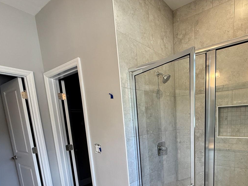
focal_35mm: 22
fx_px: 158
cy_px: 144
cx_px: 172
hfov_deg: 73.2
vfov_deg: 57.4
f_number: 2.2
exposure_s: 1/120
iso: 160
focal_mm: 2.22
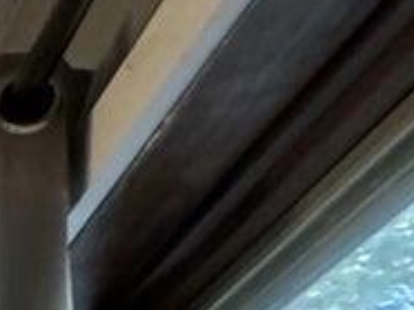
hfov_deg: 9.4
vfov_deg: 10.5
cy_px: 903
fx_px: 1230
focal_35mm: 103
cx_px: -1056
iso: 400
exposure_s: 1/60
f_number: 2.2
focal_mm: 2.22
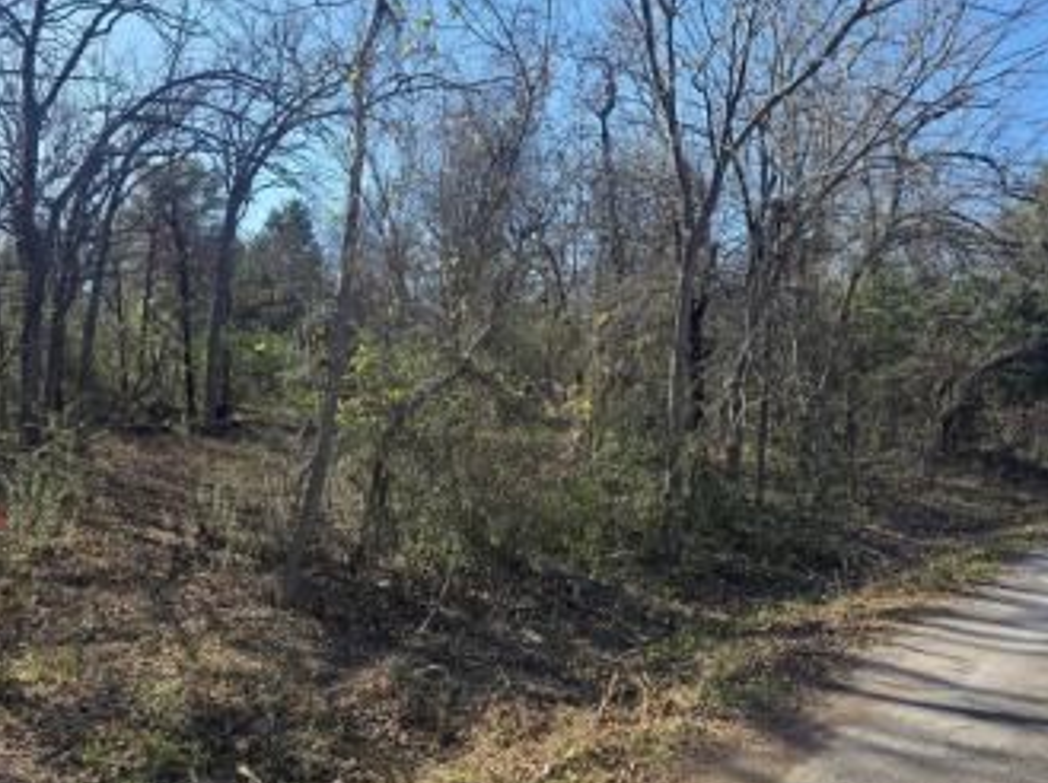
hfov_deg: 63.5
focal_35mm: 28
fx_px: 847
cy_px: 395
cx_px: 516
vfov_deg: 49.7
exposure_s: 1/1951
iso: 80
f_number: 1.7
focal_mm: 6.3
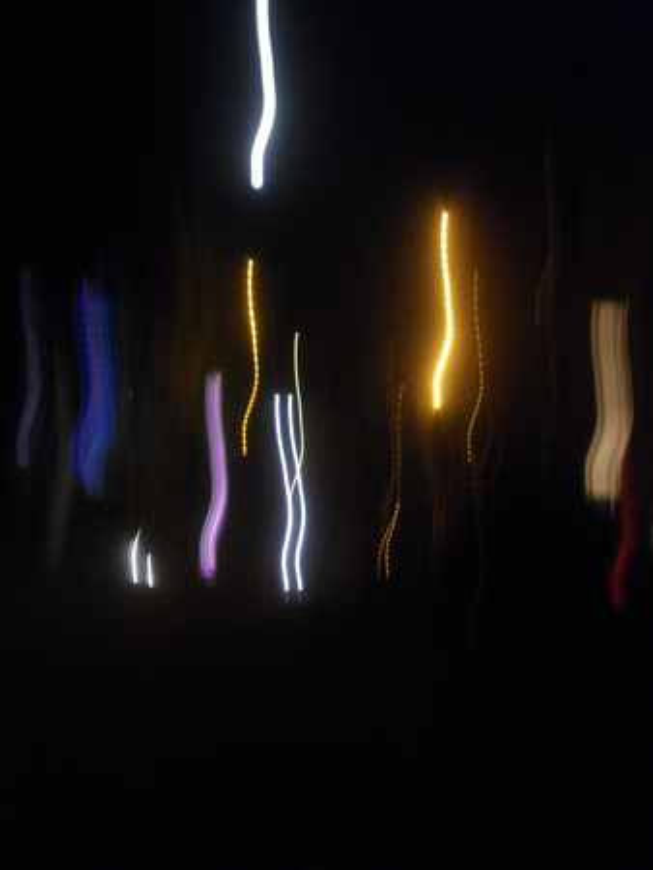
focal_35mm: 50
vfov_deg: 38.2
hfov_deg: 29.1
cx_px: 326
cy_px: 435
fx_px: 1256
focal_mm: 8.8
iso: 400
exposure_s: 1/4
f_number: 3.6
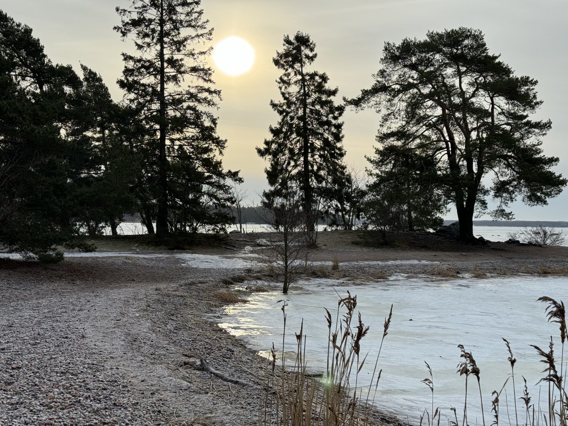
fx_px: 788
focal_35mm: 48
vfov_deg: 30.3
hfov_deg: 39.7
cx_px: 284
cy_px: 213
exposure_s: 1/2179
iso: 64
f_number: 1.78
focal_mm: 6.86
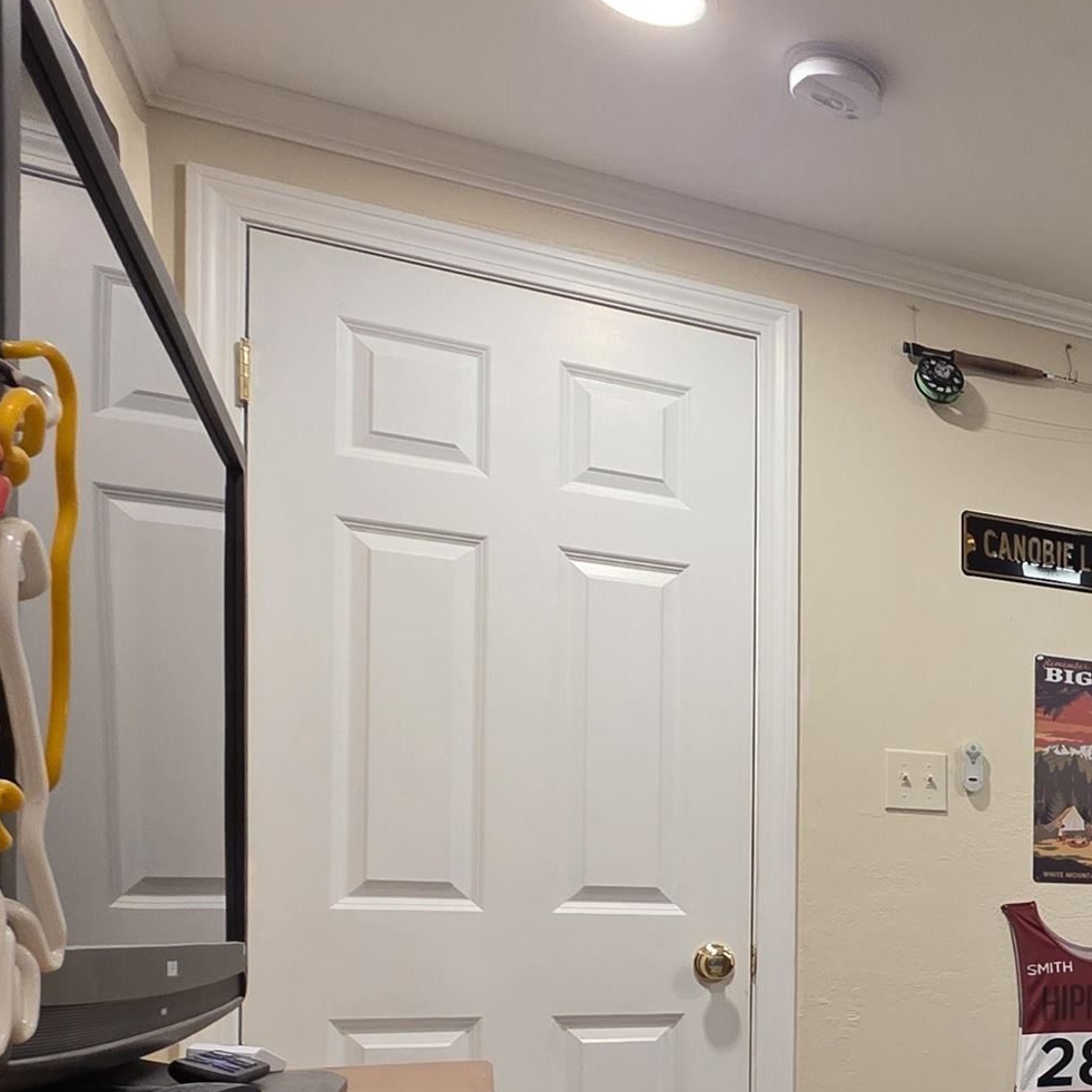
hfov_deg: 34.9
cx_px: 1359
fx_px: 1285
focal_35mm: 36
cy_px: 948
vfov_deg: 42.8
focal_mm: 2.2
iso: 200
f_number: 1.9
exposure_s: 1/60
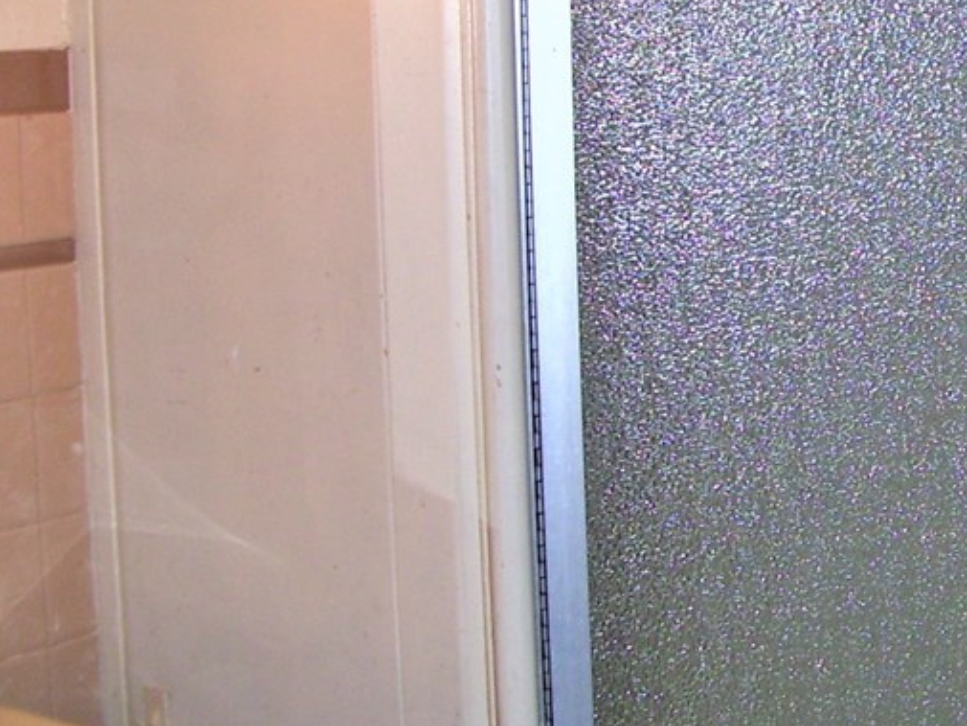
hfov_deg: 25.7
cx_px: 900
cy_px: 133
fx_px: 2040
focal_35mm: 73
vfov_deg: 19.9
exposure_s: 1/60
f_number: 2.7
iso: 80
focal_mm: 6
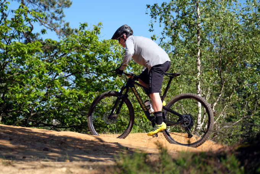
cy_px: 87
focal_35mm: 84
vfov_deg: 16.3
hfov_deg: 24.2
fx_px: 607
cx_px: 130
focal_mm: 56.3
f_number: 2.8
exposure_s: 1/1400
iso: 160
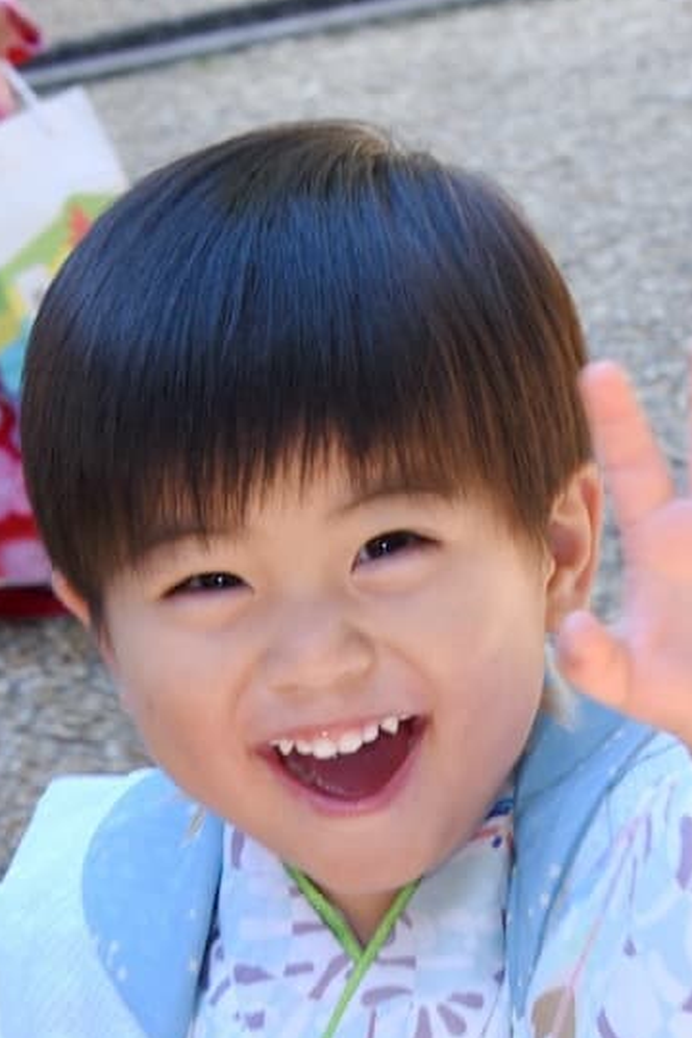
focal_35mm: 126
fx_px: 3633
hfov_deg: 10.9
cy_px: 1109
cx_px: 383
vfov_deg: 15.9
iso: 800
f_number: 6.3
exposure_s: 1/200
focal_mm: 34
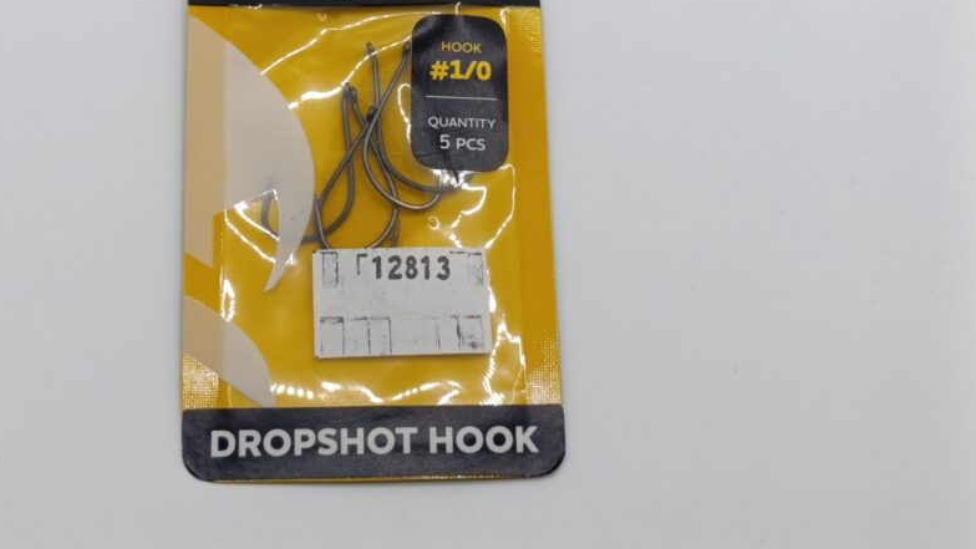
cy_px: 131
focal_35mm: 64
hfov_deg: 32.7
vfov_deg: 18.7
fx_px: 1656
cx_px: 397
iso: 125
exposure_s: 1/99.9
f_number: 1.6
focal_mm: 6.14
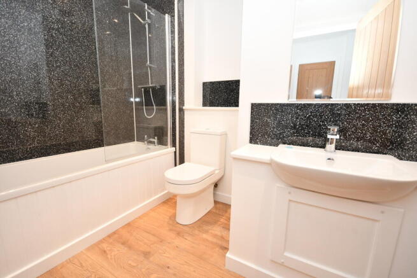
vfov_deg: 77.4
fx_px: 174
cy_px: 139
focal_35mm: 15
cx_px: 208
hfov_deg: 100.4
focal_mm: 10
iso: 640
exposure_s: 1/60
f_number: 4
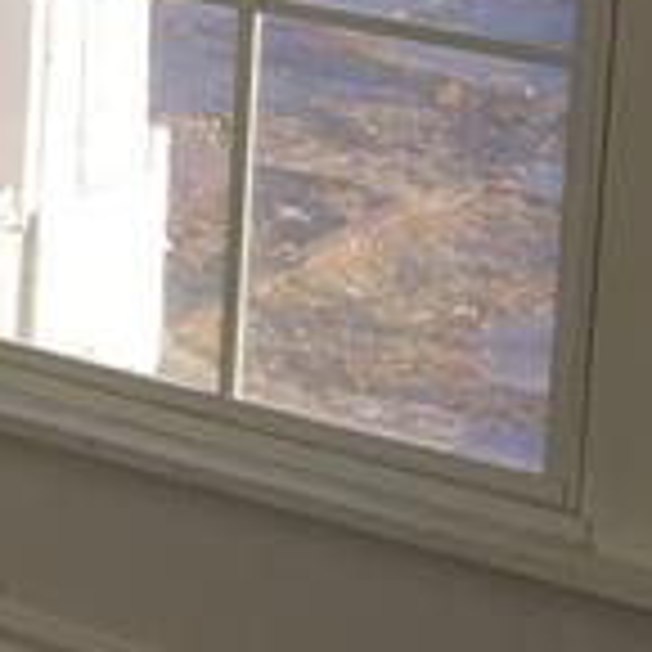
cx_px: -1524
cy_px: -391
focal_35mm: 181
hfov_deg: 7.9
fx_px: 3857
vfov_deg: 9.3
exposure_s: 1/120
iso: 25
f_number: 2.2
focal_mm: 4.15
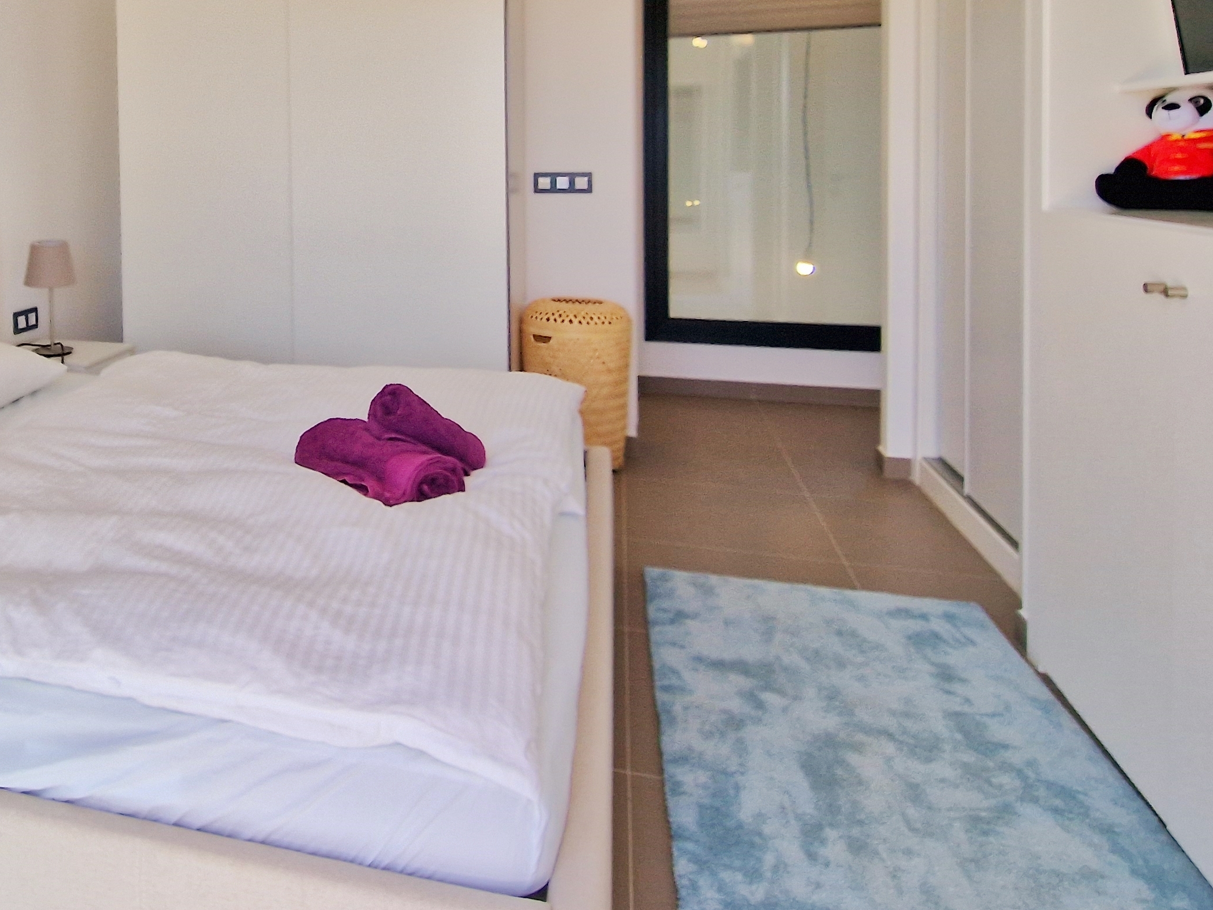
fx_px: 876
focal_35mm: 25
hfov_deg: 64.6
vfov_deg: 51.5
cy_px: 186
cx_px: 282
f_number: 2.2
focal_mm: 2.2
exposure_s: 1/363
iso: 50
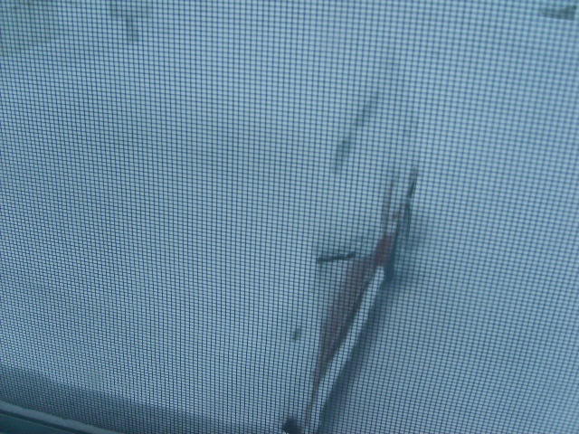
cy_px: 217
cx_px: 290
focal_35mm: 35
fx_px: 585
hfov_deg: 52.6
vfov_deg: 40.7
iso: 123
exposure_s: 1/30
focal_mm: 5.8
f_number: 2.8
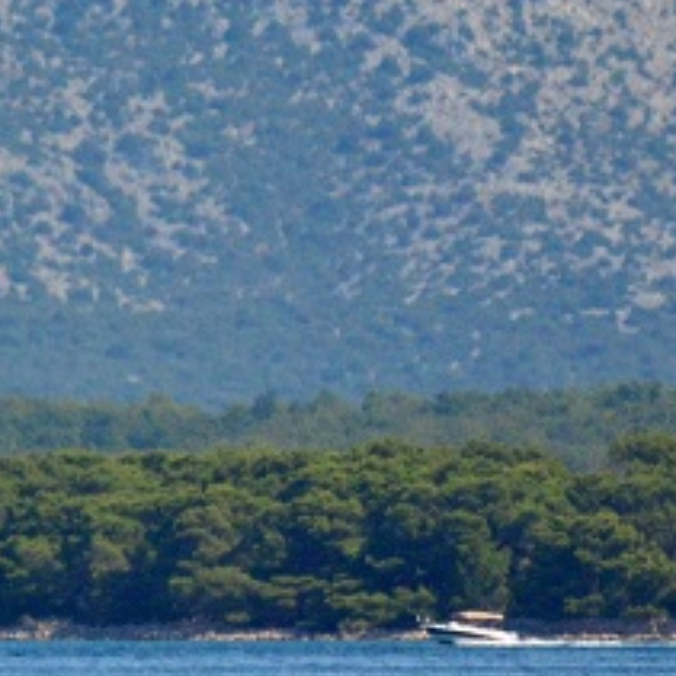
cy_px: 136
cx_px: -533
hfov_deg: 1.2
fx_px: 33229
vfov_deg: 1.2
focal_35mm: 1504
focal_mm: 250
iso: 1600
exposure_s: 1/8000
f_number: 5.6
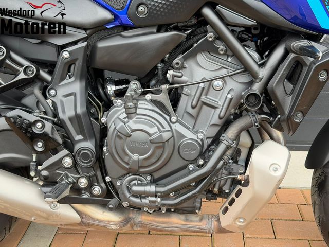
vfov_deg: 30.3
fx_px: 456
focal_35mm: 48
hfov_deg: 39.7
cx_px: 164
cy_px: 124
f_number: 1.78
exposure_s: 1/185
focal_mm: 6.76
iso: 64
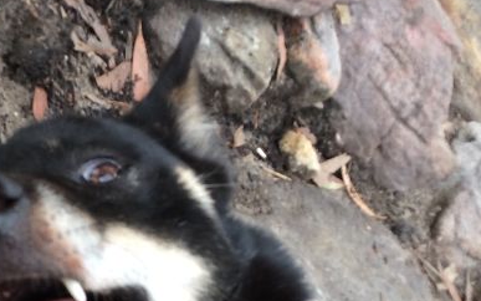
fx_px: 1010
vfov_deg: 16.6
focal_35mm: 77
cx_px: 53
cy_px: 298
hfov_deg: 26.0
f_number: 2.4
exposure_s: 1/177
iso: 32
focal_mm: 3.3
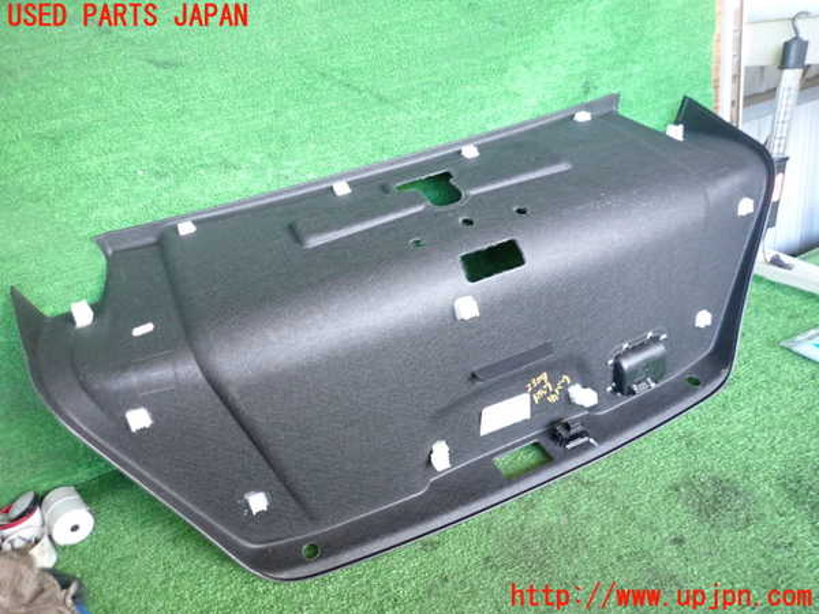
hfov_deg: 69.4
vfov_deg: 54.9
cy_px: 307
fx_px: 591
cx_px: 410
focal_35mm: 25
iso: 320
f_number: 2
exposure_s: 1/30
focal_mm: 4.5
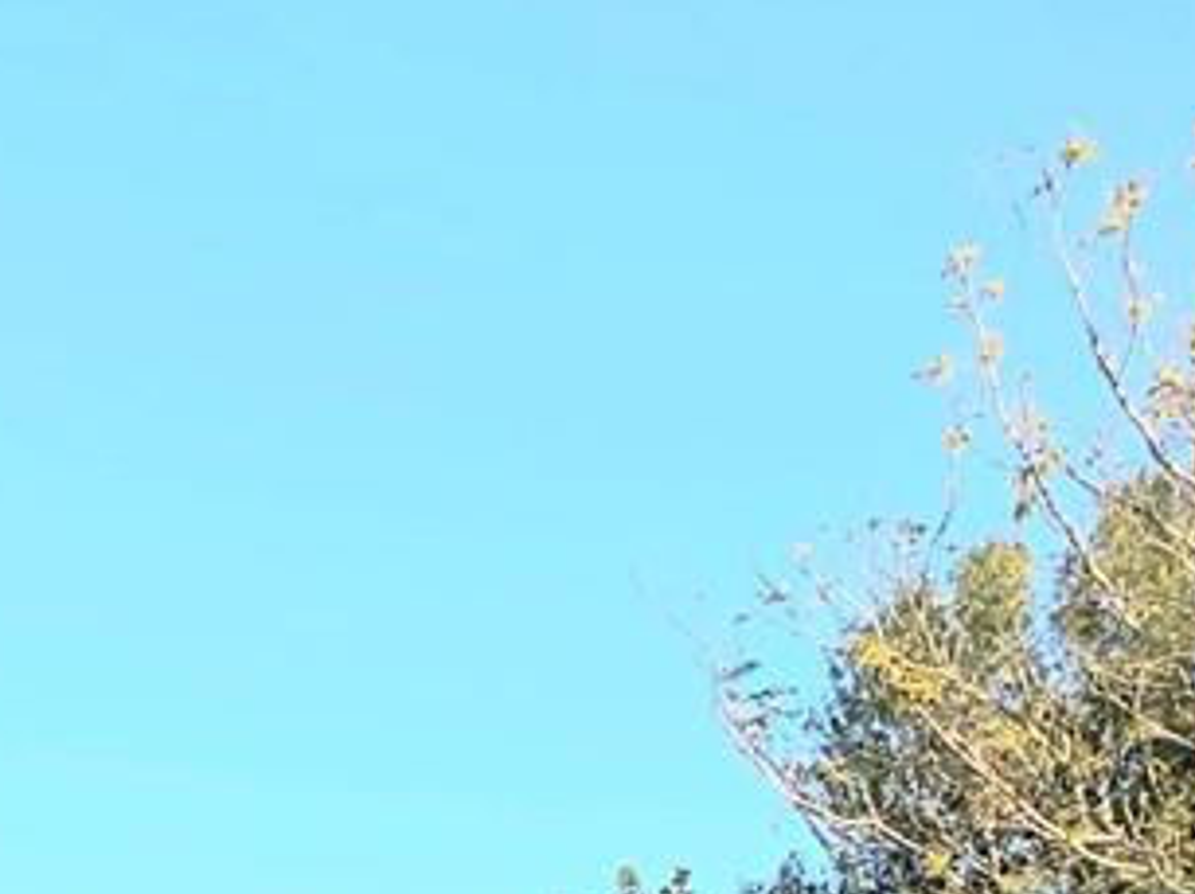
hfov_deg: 24.3
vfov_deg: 17.0
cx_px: -433
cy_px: 1698
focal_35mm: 68
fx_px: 2346
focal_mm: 2.2
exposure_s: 1/312
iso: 20
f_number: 1.9
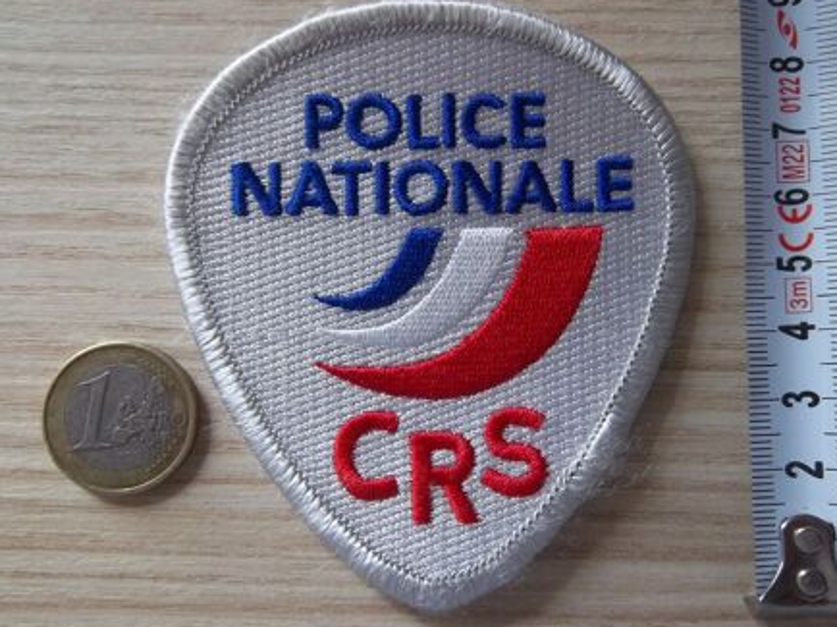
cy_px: 322
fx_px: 749
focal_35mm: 31
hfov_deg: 58.3
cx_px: 459
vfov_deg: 45.4
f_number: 3.5
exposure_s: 1/15
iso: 160
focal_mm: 5.05
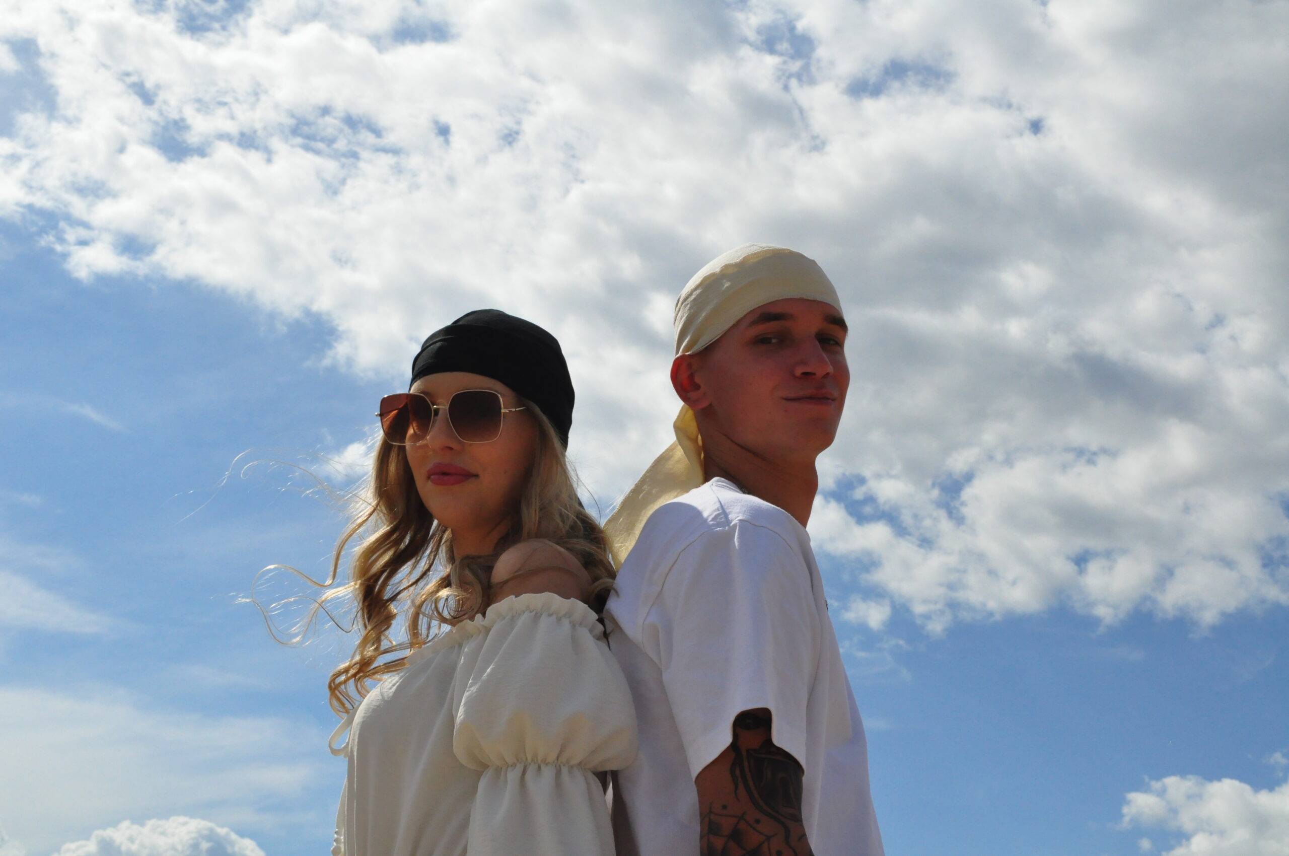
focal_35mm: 54
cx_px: 644
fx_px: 1931
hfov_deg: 36.9
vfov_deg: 25.0
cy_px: 428
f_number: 14
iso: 1000
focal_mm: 36
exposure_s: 1/2500
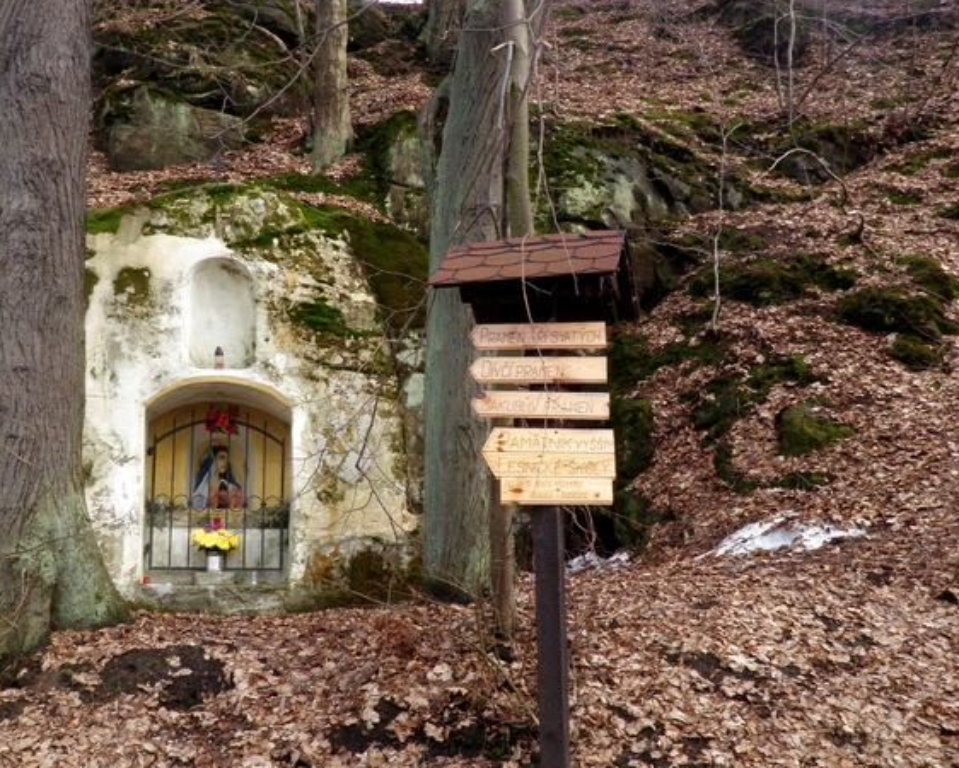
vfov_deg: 37.4
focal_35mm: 40
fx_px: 1136
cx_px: 421
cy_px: 399
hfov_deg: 45.7
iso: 400
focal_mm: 6.53
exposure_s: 1/125
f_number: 6.3
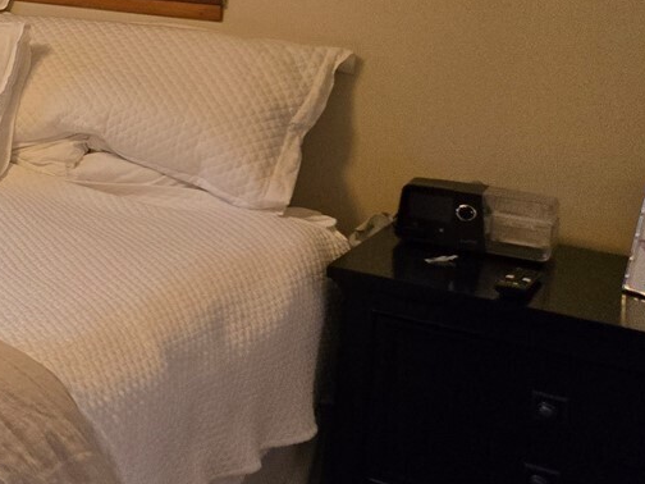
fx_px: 1360
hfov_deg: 21.8
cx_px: -344
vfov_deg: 19.7
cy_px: 23
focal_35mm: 73
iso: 320
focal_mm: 5.4
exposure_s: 1/120
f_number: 1.8
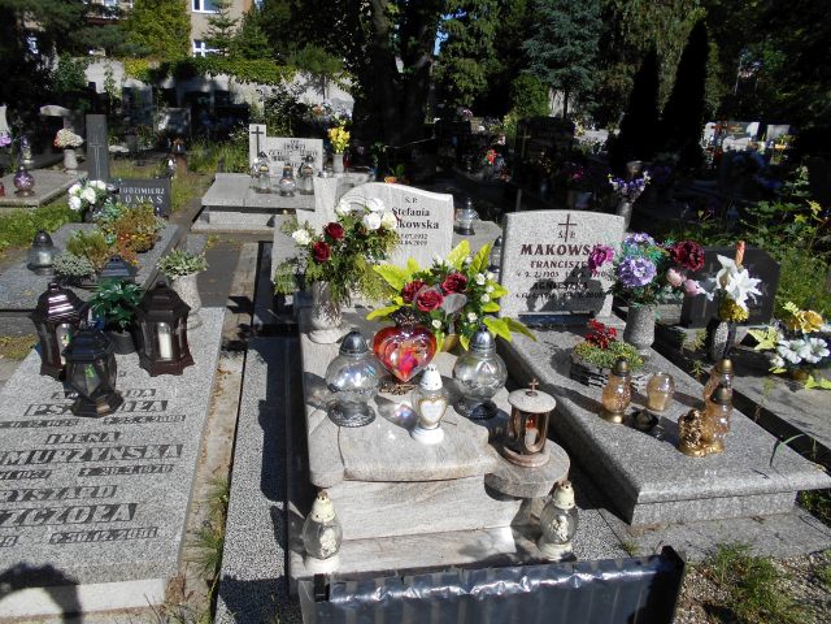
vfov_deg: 53.1
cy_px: 312
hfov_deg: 67.3
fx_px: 624
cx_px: 416
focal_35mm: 26
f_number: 3.2
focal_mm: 4.6
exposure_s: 1/1250
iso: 80
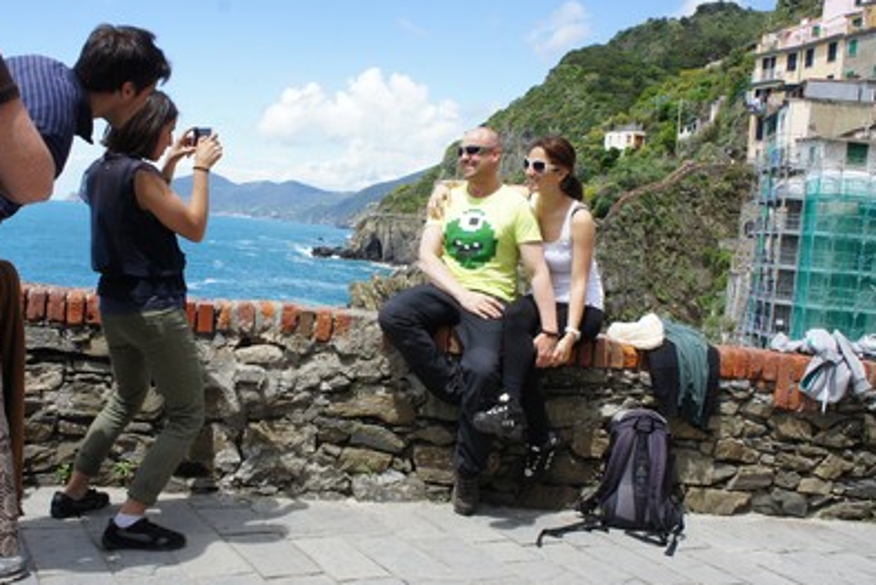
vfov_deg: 37.9
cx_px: 407
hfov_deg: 54.4
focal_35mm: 35
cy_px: 280
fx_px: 852
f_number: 11
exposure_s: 1/250
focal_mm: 20
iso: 400
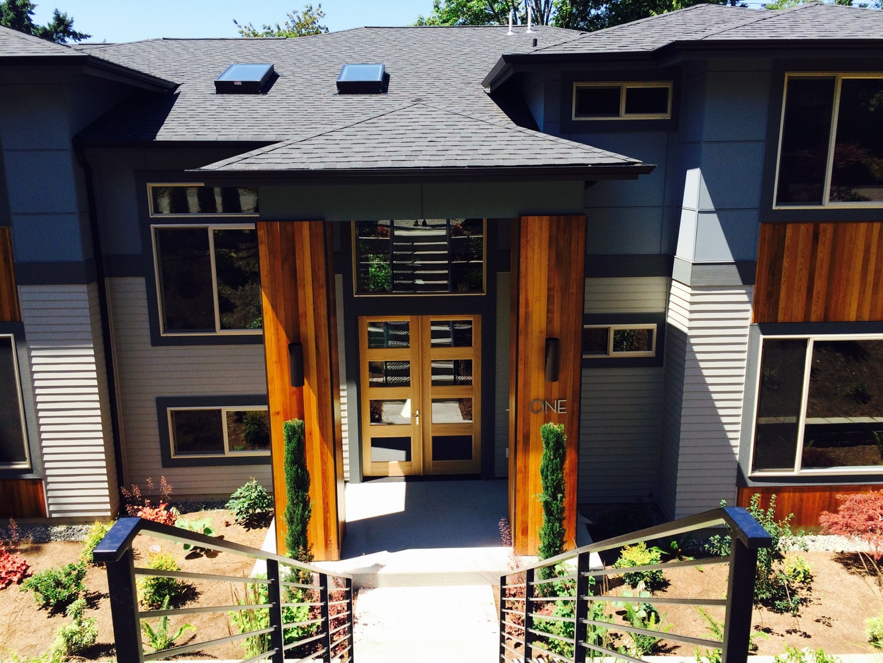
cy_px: 332
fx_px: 740
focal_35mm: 29
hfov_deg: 61.7
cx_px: 442
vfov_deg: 48.2
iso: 32
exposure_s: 1/892
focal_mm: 4.15
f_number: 2.2
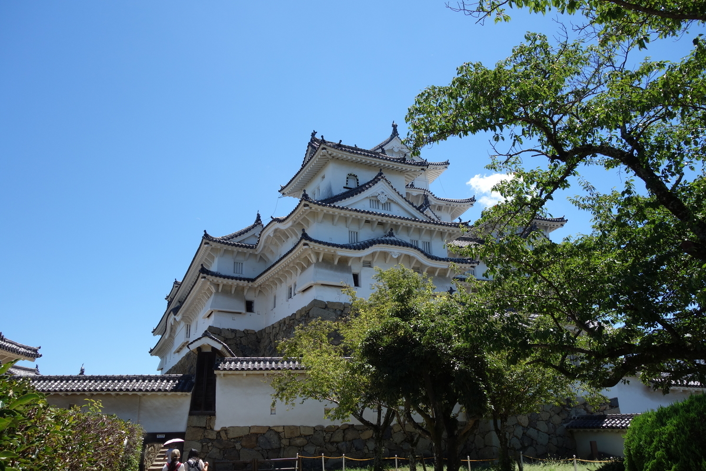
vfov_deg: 46.4
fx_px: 549
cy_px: 236
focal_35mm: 28
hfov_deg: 65.5
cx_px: 353
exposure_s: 1/400
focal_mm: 10.4
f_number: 5.6
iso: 125
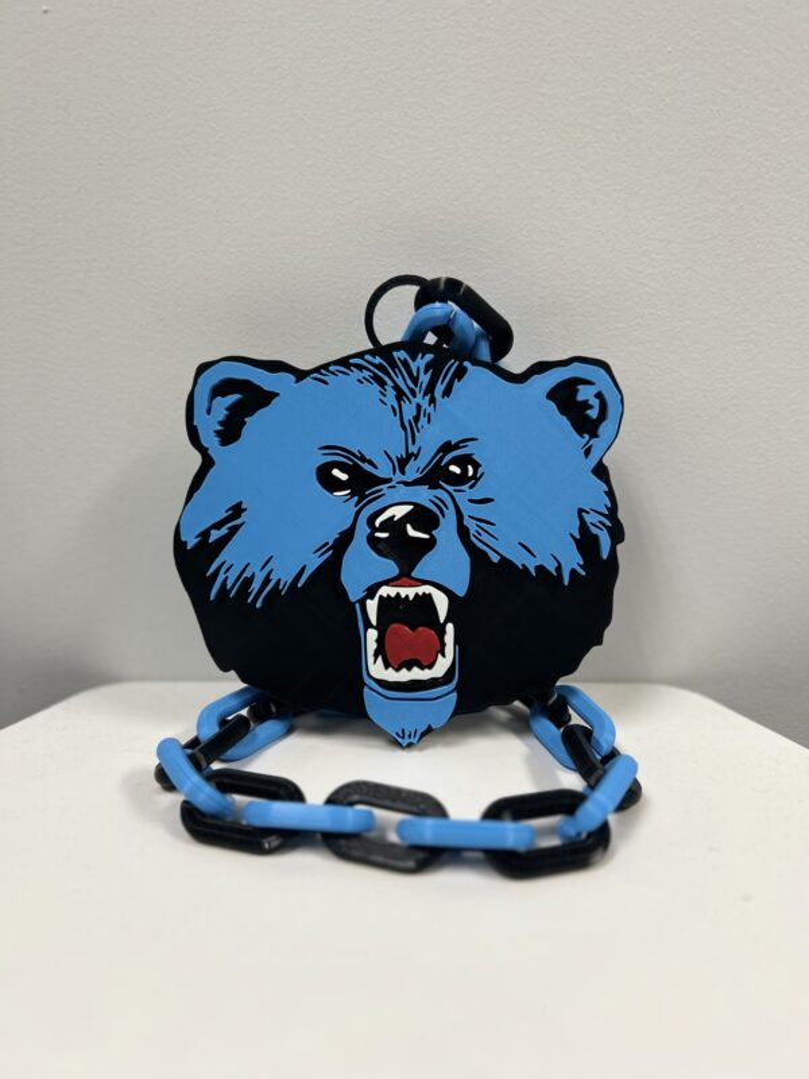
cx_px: 404
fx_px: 810
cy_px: 540
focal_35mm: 26
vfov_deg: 67.3
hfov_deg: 53.1
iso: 125
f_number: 1.5
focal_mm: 5.7
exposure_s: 1/120
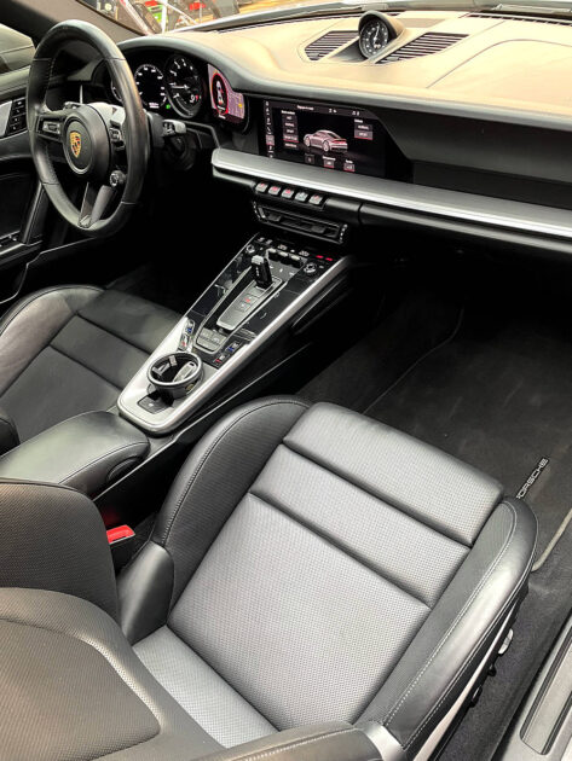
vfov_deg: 67.3
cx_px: 286
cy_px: 380
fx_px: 572
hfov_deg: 53.1
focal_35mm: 26
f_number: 1.6
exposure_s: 1/44
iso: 500
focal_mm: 4.2
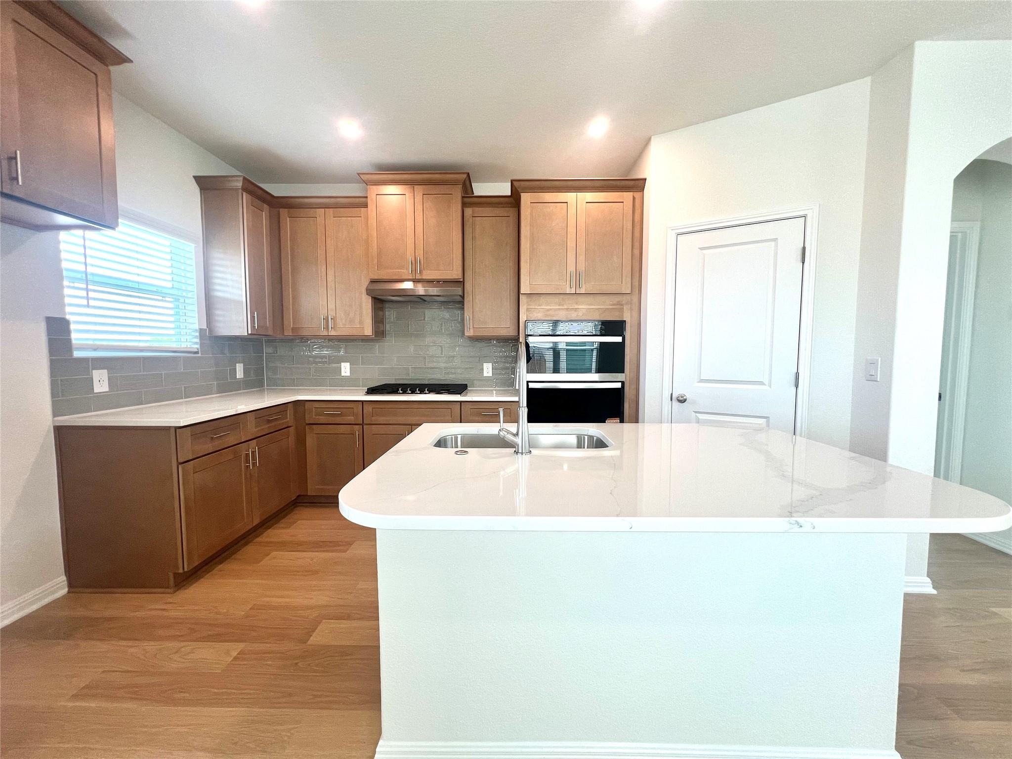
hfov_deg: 106.2
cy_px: 380
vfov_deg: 89.9
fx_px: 380
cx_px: 506
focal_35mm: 13
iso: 100
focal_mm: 1.57
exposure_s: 1/120
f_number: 1.8
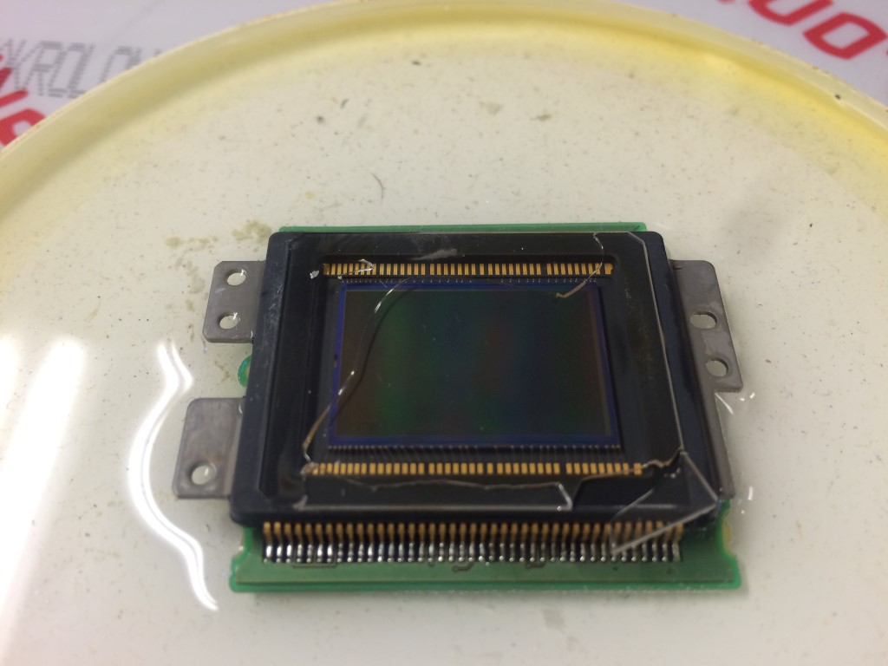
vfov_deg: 48.2
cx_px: 444
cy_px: 333
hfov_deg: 61.7
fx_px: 744
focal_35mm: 29
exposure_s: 1/30
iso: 80
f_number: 2.2
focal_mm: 4.15
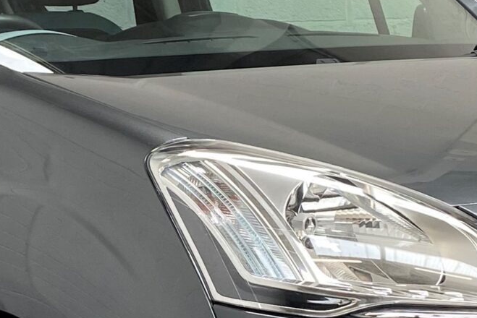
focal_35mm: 105
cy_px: 240
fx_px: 1392
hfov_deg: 19.4
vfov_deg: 13.0
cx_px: 198
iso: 64
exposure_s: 1/100
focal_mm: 4.25
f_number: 1.8
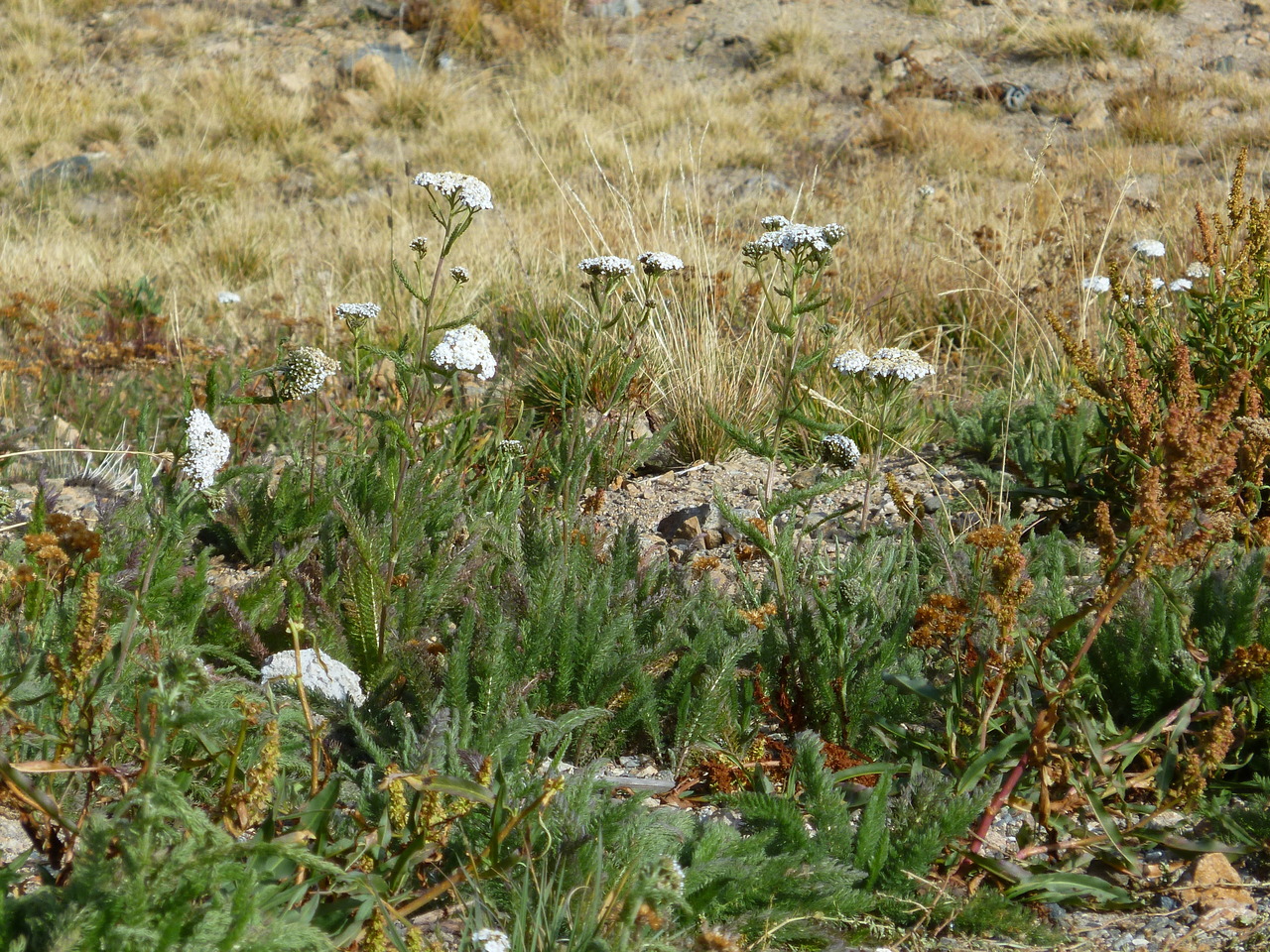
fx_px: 9172
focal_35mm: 250
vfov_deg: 5.9
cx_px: 635
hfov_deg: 7.9
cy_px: 476
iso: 80
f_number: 5.9
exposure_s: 1/250
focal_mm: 36
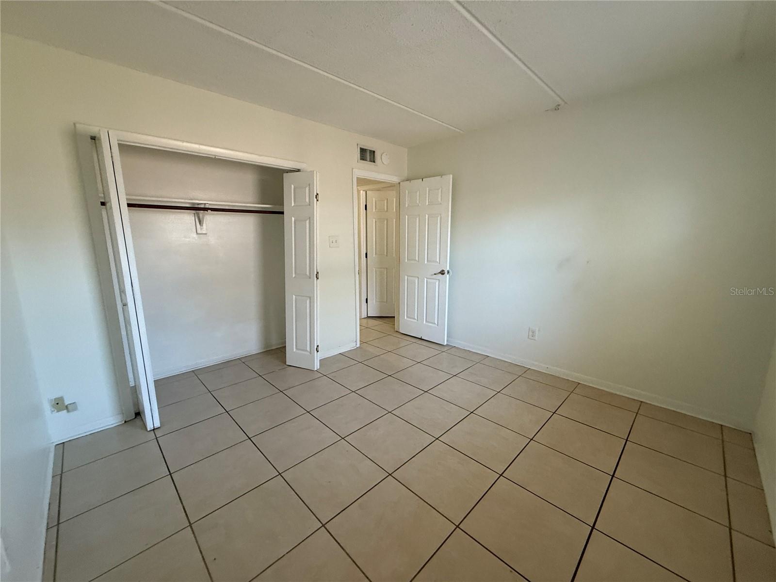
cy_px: 291
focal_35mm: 14
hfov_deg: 102.1
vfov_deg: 85.7
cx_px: 388
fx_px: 314
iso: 320
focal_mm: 2.22
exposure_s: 1/60
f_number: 2.2
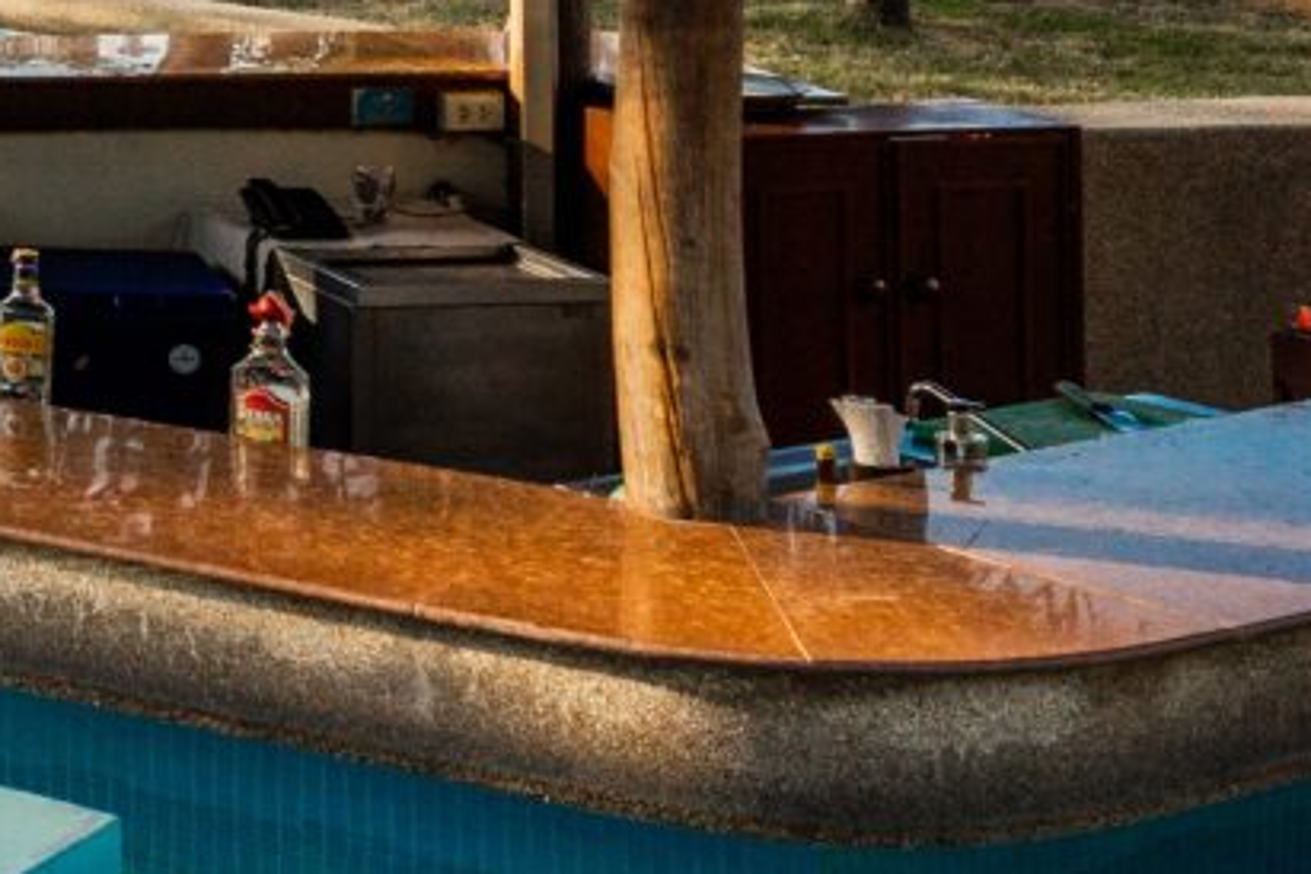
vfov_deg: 12.1
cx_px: -1439
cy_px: -606
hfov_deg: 15.0
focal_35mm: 106
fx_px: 3860
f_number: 6.3
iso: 160
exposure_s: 1/320
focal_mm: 17
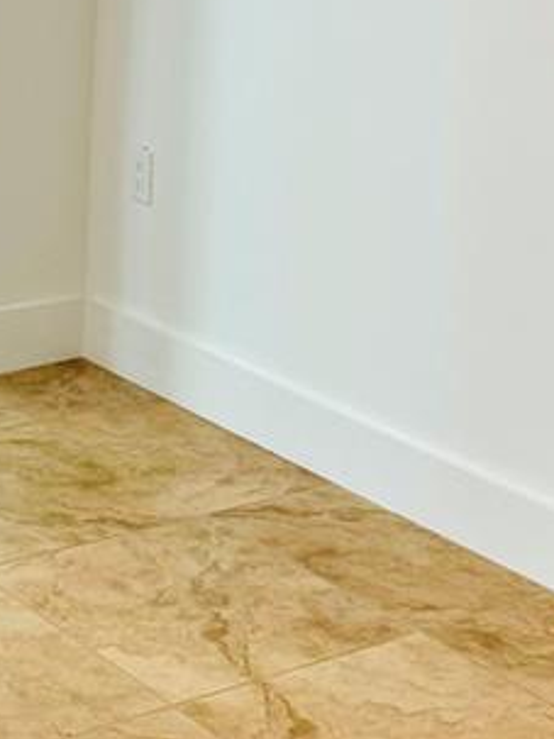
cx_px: -112
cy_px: -98
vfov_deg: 19.7
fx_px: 2029
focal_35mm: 95
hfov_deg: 15.0
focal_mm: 6.76
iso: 80
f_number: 1.78
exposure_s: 1/428
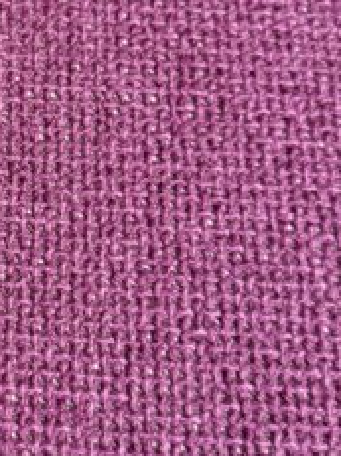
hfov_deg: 16.7
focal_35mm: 83
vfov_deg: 23.5
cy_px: 156
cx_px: -106
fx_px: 1091
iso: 800
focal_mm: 6.76
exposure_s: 1/40
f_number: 1.78
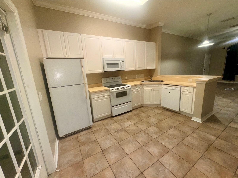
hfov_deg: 102.1
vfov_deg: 85.7
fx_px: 96
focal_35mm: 14
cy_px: 89
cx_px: 119
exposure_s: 1/71
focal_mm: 2.22
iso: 80
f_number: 2.2
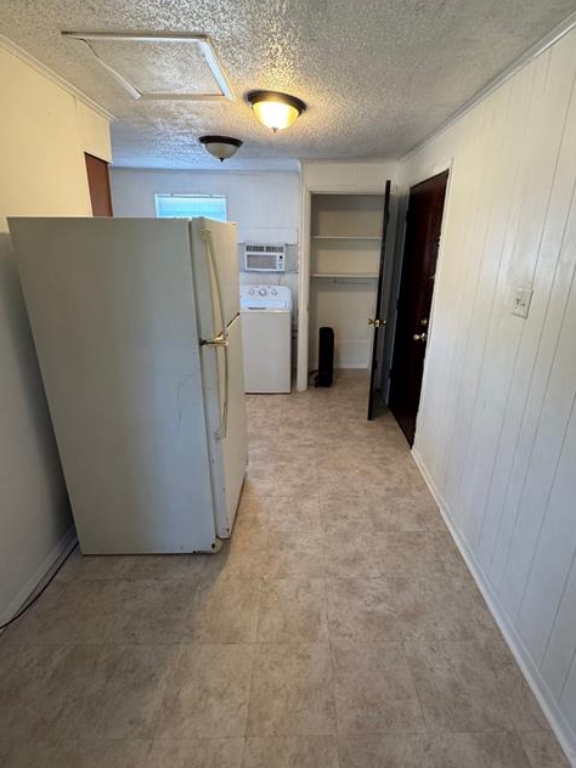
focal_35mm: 17
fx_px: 377
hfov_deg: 74.6
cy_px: 358
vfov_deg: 90.9
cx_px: 309
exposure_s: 1/60
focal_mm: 2.22
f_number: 2.2
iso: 160
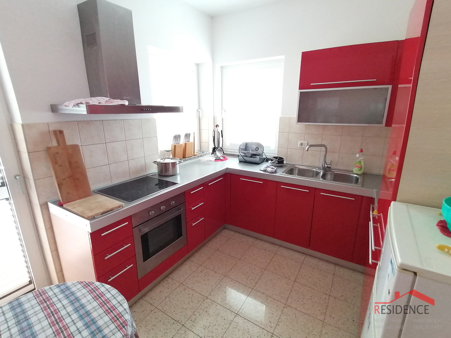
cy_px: 169
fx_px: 221
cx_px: 226
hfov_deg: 91.0
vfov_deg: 74.7
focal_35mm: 17
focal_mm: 2.7
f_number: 2.4
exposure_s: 1/50
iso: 160
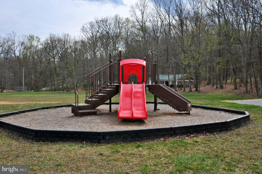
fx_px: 262
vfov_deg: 36.8
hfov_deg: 53.2
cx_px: 131
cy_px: 87
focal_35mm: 36
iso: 800
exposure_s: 1/640
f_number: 11
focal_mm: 24
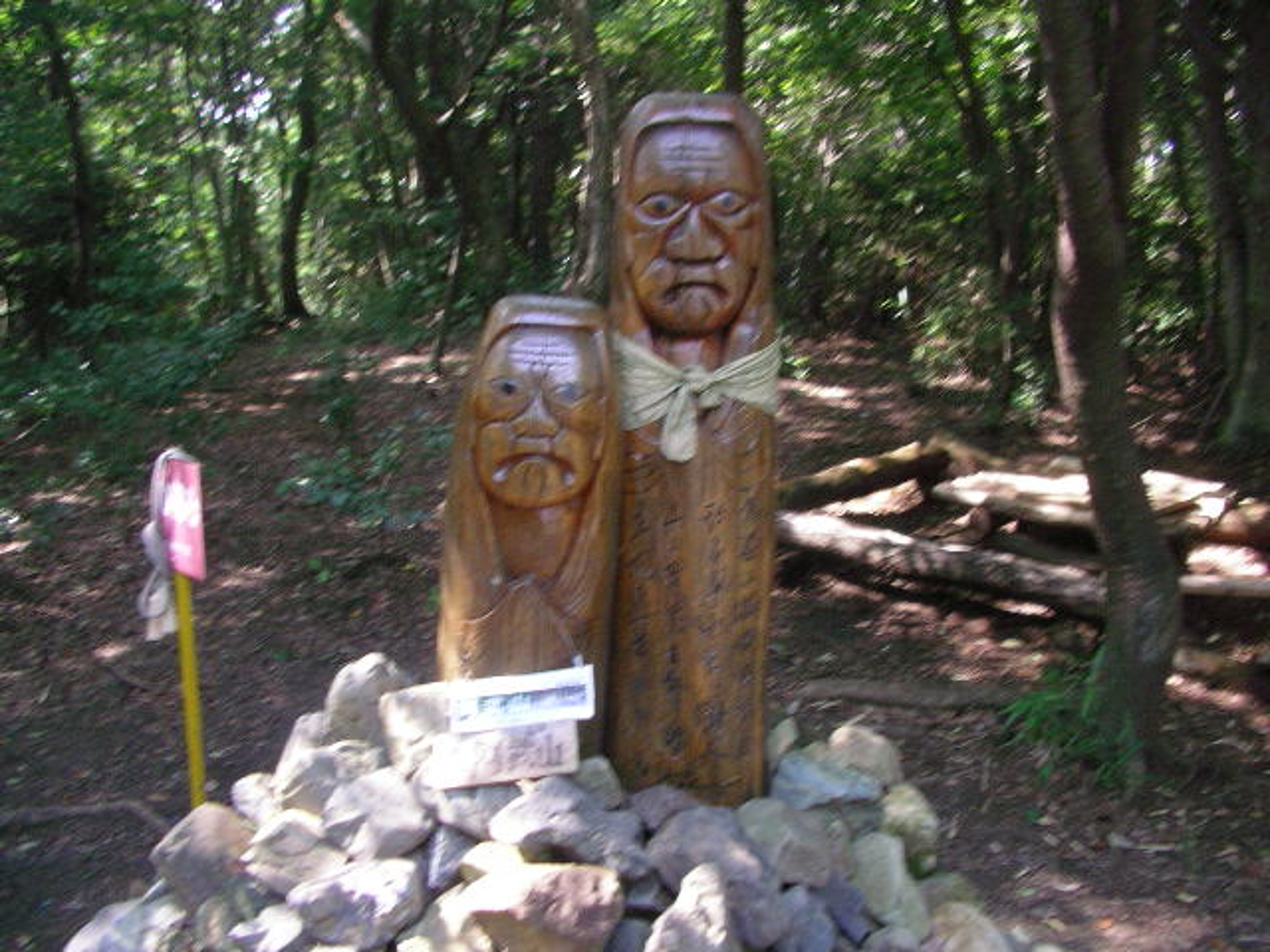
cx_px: 635
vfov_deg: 38.7
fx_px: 1357
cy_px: 476
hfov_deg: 50.1
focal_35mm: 37
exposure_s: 1/15
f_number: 2.8
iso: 100
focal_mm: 5.7
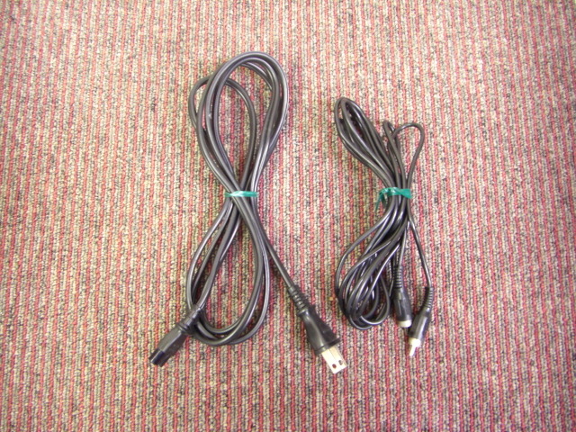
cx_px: 288
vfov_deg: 37.7
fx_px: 632
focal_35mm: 38
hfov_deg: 49.0
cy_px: 216
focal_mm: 6.3
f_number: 3.4
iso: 200
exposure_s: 1/4
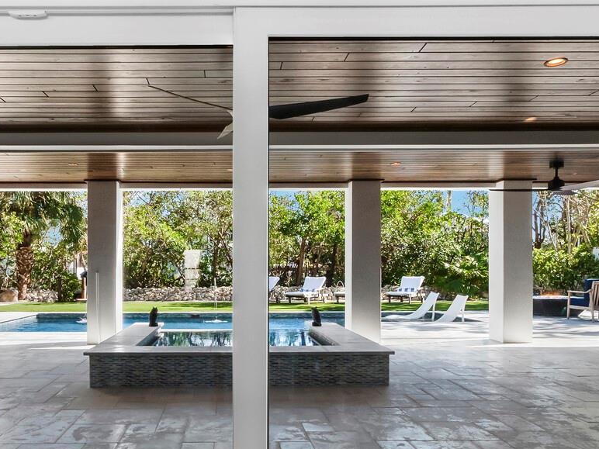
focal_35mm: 29
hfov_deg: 60.9
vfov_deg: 47.9
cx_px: 229
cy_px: 273
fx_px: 502
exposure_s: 1/10
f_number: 11
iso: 400
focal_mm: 7
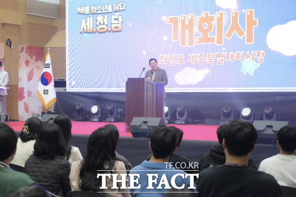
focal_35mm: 56
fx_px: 460
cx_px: 148
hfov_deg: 35.6
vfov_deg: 24.2
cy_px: 98
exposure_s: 1/200
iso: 2000
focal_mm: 56
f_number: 5
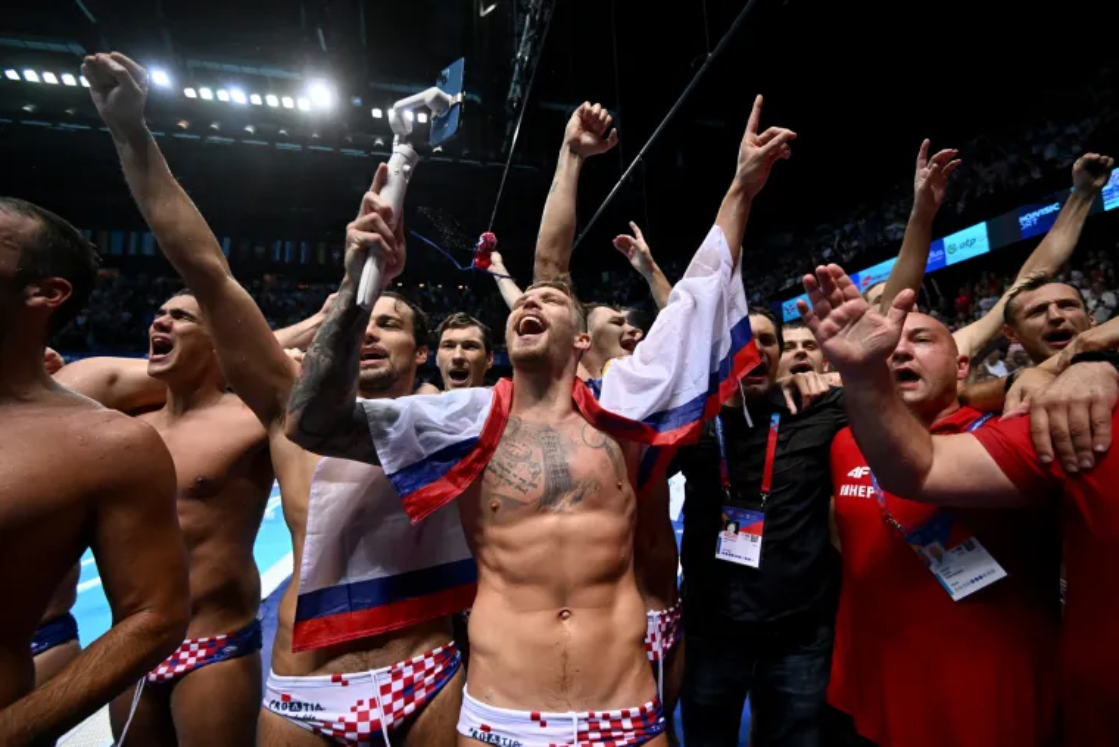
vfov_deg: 73.8
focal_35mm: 16
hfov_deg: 96.7
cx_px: 560
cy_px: 374
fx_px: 497
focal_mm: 16
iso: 5000
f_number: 4
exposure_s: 1/2500
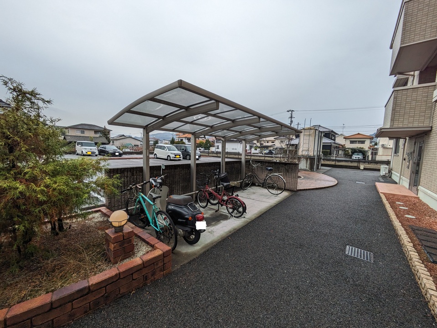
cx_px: 218
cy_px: 164
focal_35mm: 14
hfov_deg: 102.0
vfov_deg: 85.7
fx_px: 177
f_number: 2.2
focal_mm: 1.83
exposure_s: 1/484
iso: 49
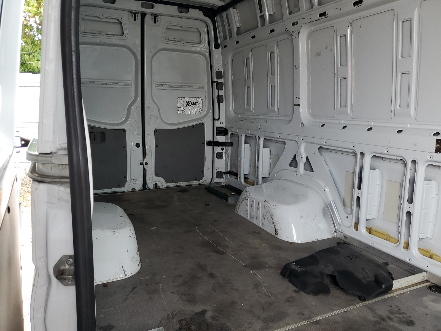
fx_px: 331
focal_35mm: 26
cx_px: 220
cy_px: 166
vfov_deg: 53.1
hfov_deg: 67.3
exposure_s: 1/120
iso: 61
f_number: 1.5
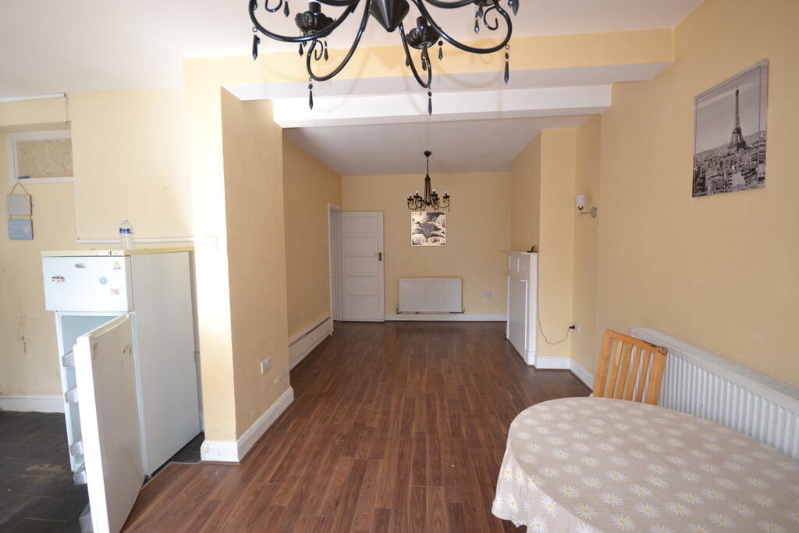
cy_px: 266
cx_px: 400
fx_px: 333
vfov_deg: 77.3
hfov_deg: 100.4
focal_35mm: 15
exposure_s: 1/80
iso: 400
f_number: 4
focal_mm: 10
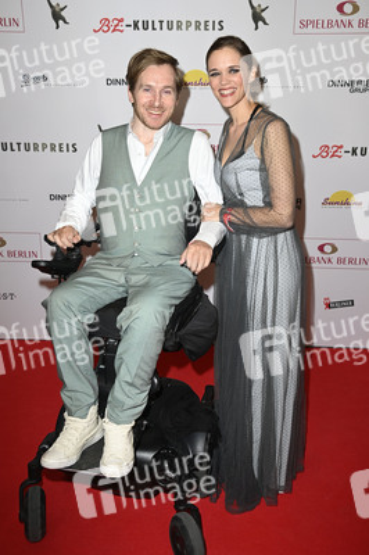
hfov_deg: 37.8
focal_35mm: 35
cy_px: 278
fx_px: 539
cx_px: 184
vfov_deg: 54.5
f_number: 5.6
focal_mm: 35
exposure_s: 1/250
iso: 500
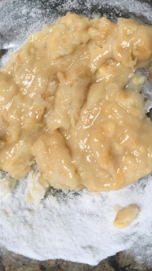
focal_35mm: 43
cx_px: 86
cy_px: 133
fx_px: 308
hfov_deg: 27.7
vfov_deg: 47.3
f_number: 2.2
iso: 32
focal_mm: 4.15
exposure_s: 1/15
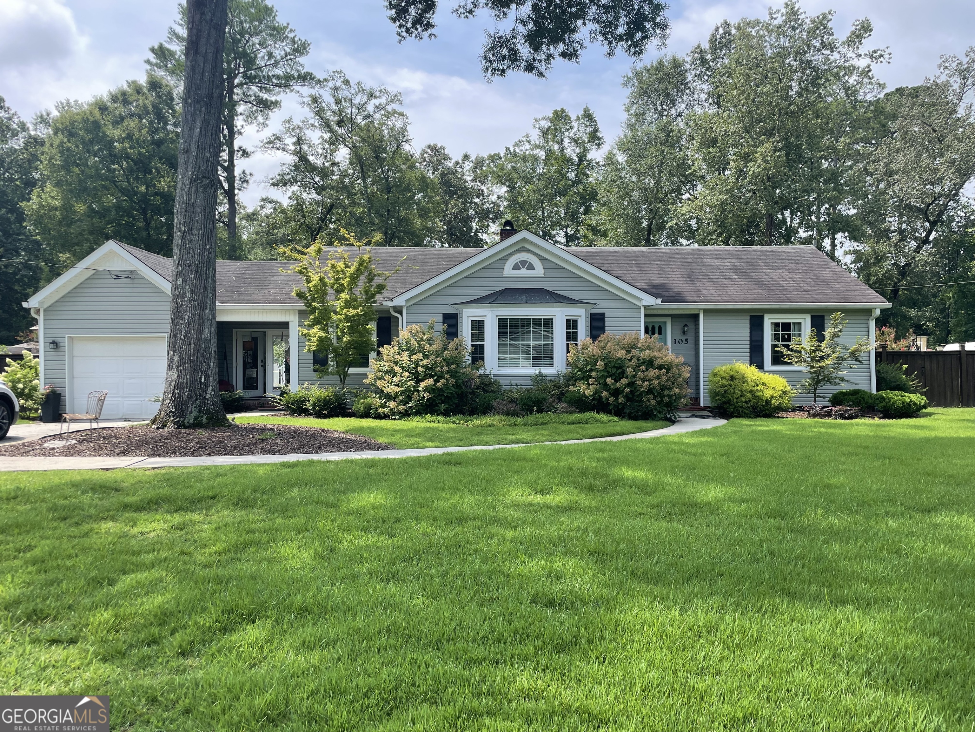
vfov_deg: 53.1
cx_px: 488
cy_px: 366
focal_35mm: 26
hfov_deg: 67.3
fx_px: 732
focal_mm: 4.2
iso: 32
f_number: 1.6
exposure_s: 1/1350
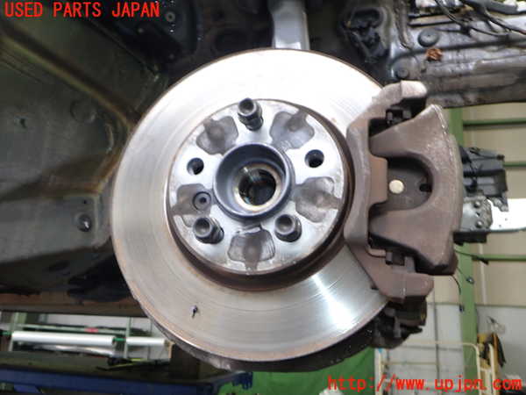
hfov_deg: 60.0
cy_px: 198
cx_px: 263
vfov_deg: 46.8
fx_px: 456
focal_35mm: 30
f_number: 2.3
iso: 200
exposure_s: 1/30
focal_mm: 5.4
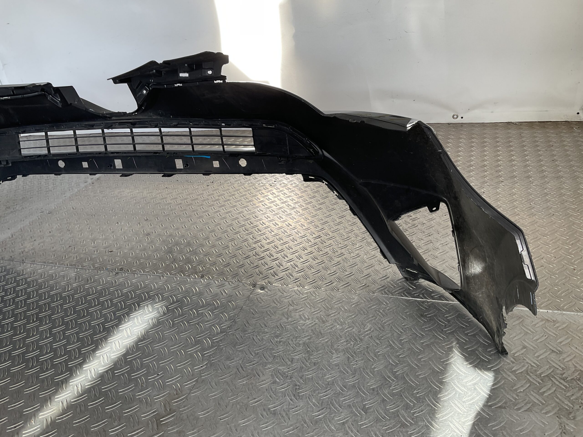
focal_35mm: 29
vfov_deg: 48.2
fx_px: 488
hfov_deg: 61.7
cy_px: 218
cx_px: 292
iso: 16
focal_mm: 3
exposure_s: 1/100
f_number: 1.8
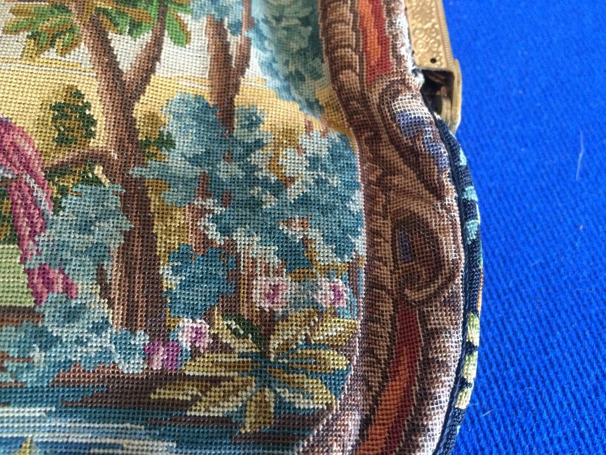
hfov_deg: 61.7
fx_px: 508
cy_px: 228
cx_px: 303
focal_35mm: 29
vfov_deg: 48.2
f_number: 2.2
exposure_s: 1/30
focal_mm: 4.15
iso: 250
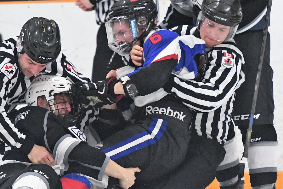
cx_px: 142
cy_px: 94
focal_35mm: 262
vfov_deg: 5.2
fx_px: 2063
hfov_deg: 7.8
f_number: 2.8
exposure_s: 1/800
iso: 5600
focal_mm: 175
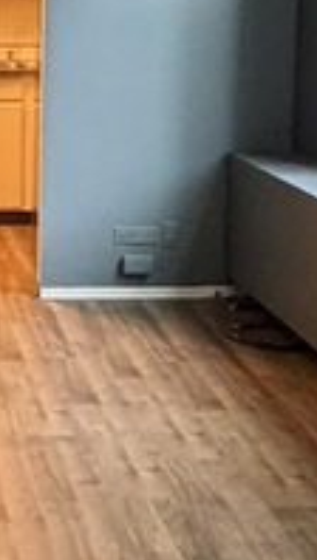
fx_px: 1235
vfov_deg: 25.1
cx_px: -88
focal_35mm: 83
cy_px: 105
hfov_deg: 14.1
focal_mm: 2.22
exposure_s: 1/40
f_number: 2.2
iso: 1000
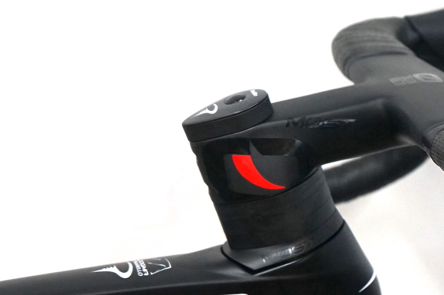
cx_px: 405
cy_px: 249
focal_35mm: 98
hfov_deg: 20.4
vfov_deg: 13.8
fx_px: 1207
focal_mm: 44
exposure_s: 1/160
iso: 2000
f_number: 4.5
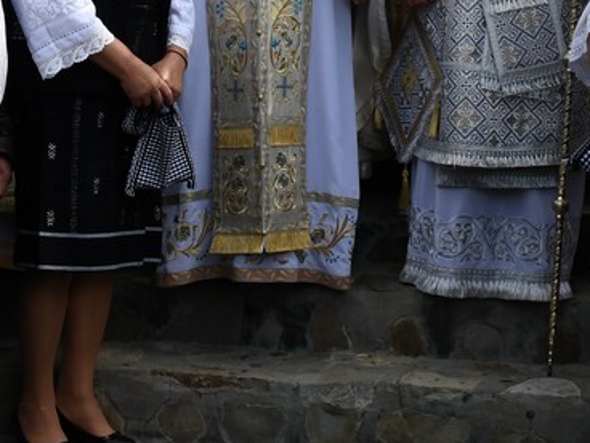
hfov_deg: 17.3
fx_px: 1926
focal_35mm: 113
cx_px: 444
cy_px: -138
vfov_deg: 12.7
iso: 800
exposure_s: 1/6400
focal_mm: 24
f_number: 4.5
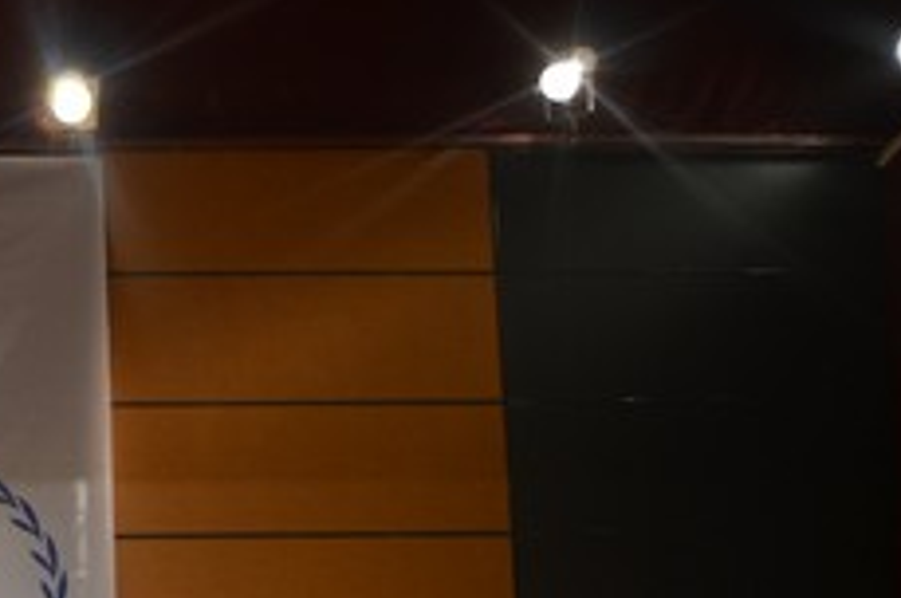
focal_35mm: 79
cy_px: 791
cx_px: -378
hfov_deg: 22.1
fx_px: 1974
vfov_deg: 16.3
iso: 640
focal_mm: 18
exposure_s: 1/60
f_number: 4
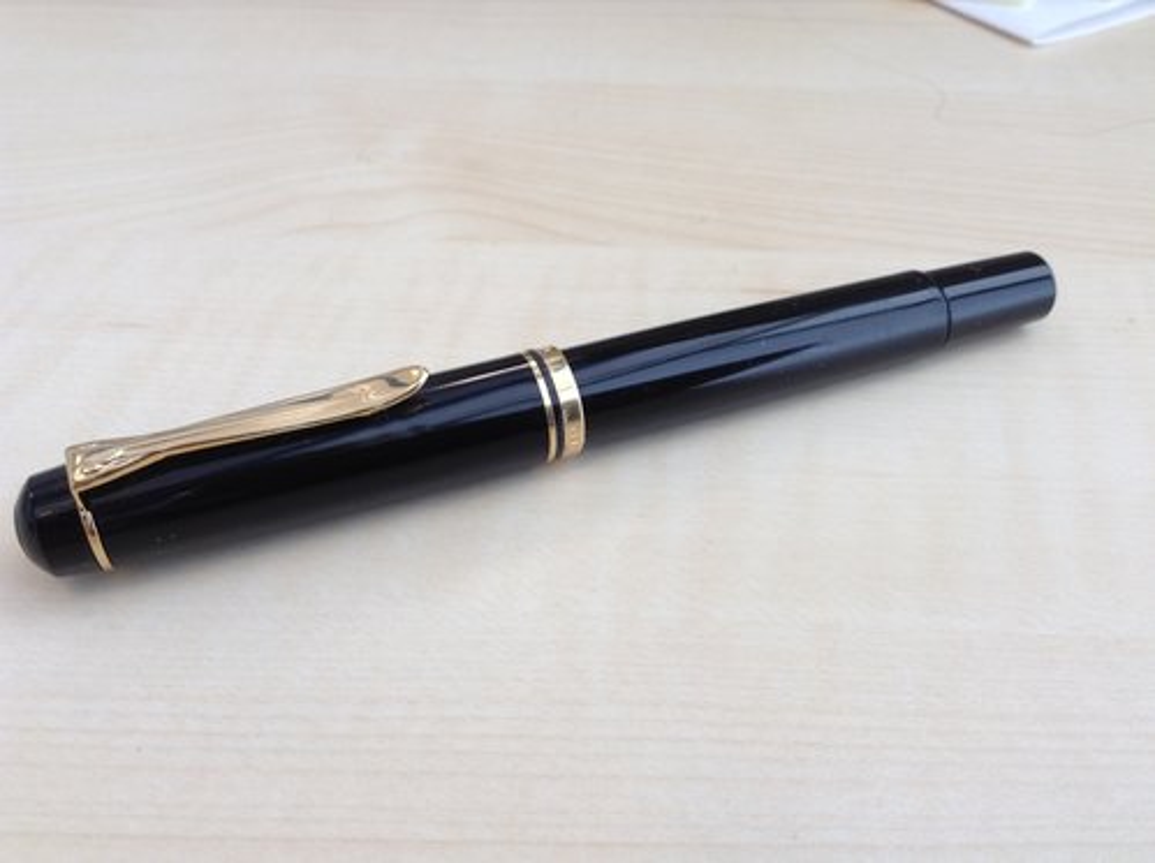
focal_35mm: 33
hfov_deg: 55.4
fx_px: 1100
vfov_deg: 42.9
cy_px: 432
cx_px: 578
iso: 32
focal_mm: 3.3
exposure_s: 1/30
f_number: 2.4
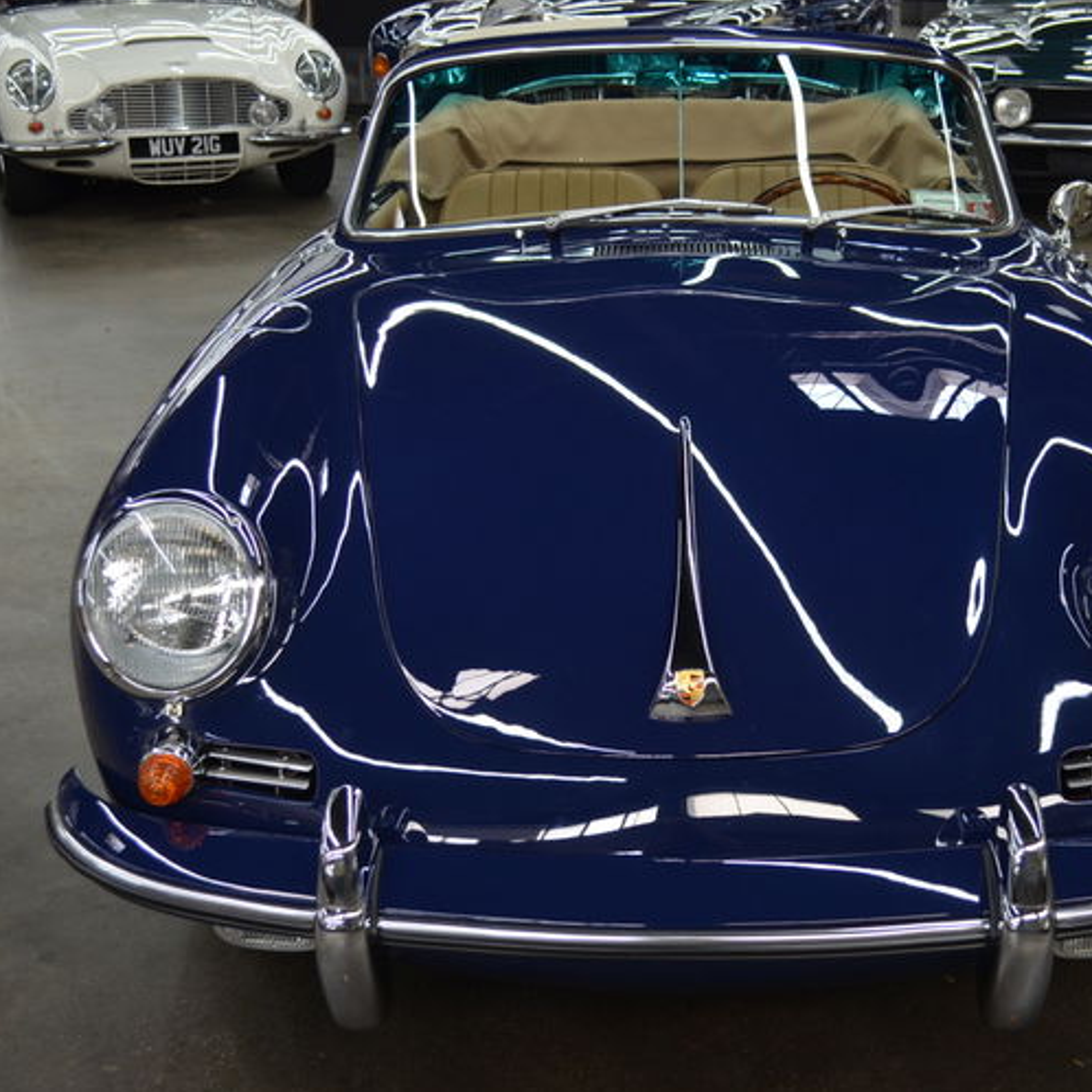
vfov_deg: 33.4
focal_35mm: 51
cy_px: 539
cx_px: 660
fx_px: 1820
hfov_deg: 33.3
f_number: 4.2
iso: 400
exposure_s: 1/60
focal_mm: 26
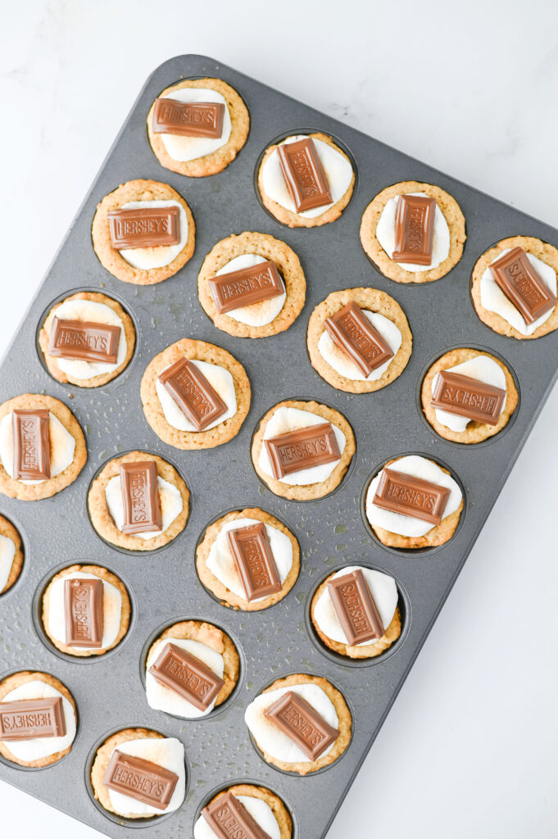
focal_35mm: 50
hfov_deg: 26.9
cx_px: 279
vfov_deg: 39.6
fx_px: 1164
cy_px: 420
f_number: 3.2
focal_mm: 50
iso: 220
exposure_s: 1/200
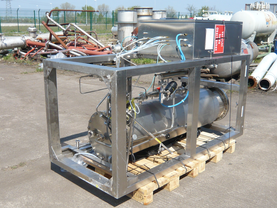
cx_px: 138
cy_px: 104
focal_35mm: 38
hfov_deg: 49.0
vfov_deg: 37.7
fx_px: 304
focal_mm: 4.6
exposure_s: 1/125
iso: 100
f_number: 8
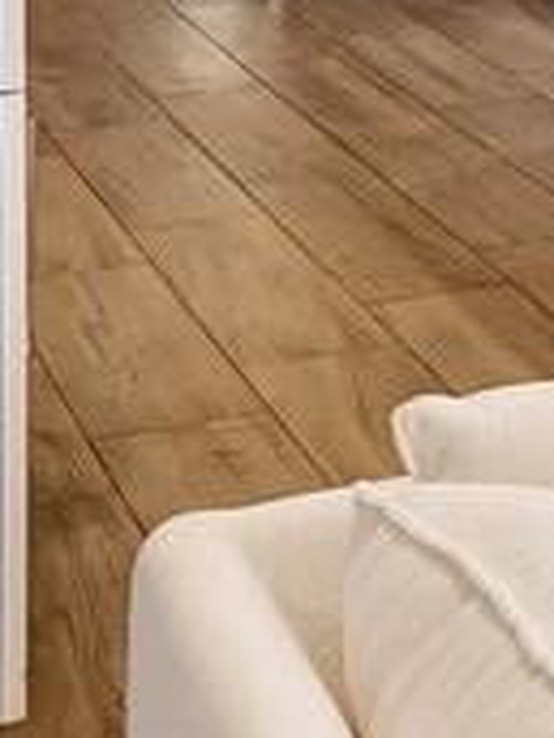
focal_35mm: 143
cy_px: -463
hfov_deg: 6.5
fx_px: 3051
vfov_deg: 12.9
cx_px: 2645
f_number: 5.6
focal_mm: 16
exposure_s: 1/20
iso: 320
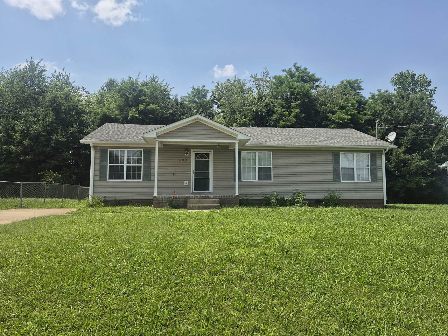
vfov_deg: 58.9
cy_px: 168
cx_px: 224
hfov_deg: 73.9
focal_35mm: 23
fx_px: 298
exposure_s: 1/2104
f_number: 1.8
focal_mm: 5.4
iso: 25
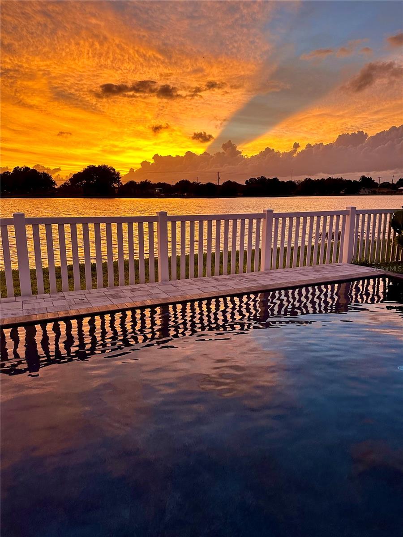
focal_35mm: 24
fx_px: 373
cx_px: 202
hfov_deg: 56.8
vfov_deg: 71.6
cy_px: 268
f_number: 1.78
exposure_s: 1/121
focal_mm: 6.86
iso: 160
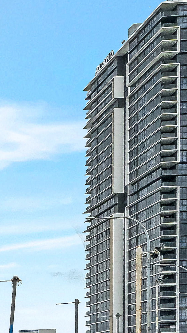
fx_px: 608
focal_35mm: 69
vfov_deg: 27.9
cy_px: -34
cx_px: -226
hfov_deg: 13.8
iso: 800
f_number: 11
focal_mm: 16
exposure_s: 1/250
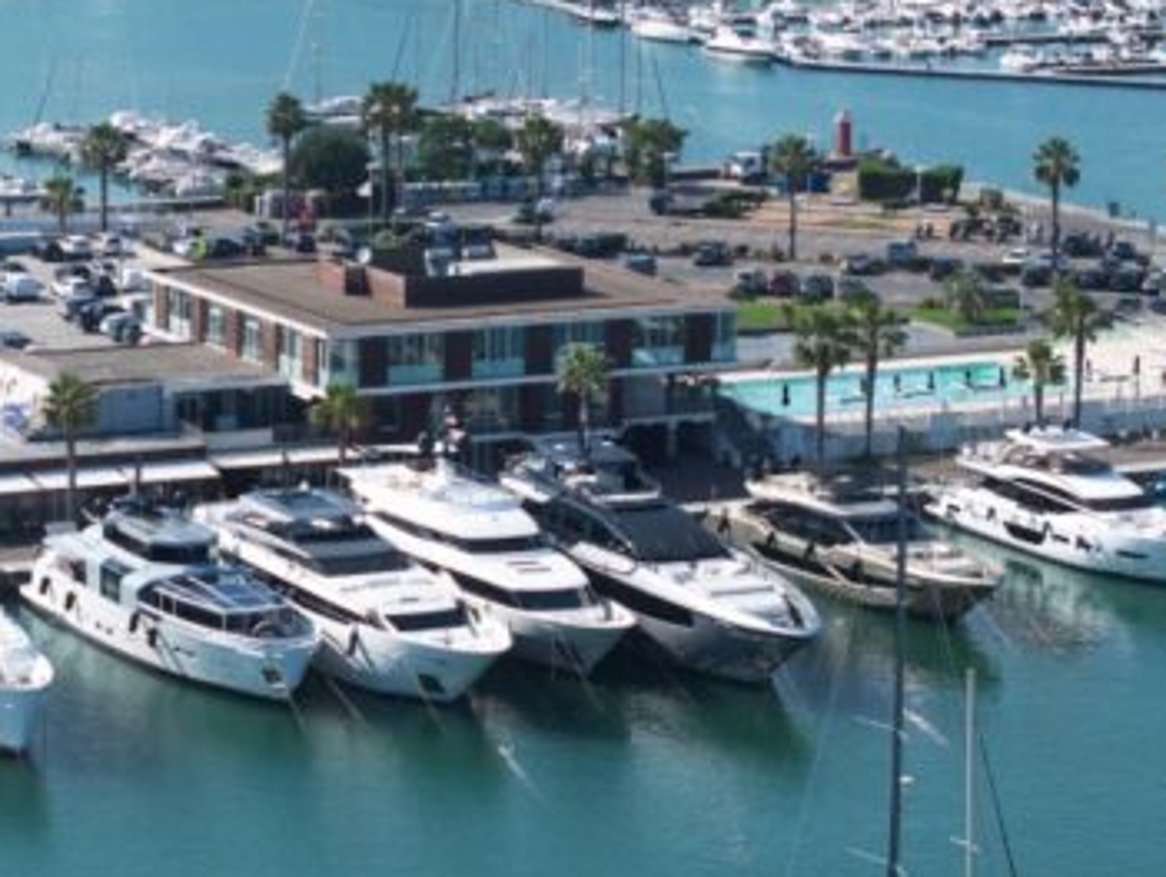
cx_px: 312
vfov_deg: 9.7
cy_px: 256
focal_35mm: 153
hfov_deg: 12.9
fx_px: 5159
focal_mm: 19.35
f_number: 2.8
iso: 140
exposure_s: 1/100
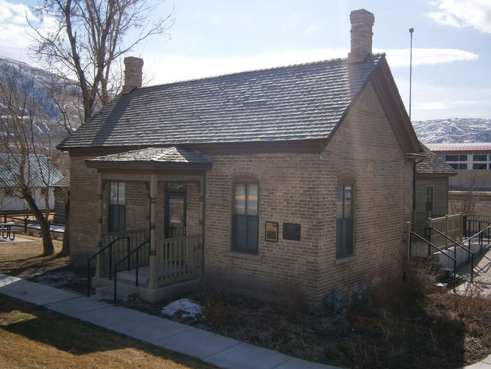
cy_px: 184
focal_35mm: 36
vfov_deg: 39.7
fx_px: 511
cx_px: 246
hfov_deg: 51.4
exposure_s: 1/1250
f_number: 3.1
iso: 80
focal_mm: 6.4
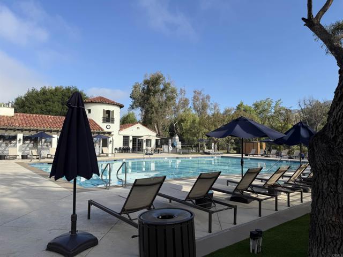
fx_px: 238
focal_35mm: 24
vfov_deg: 56.8
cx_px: 172
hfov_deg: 71.6
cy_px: 128
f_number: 1.78
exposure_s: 1/3584
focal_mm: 6.76
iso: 80
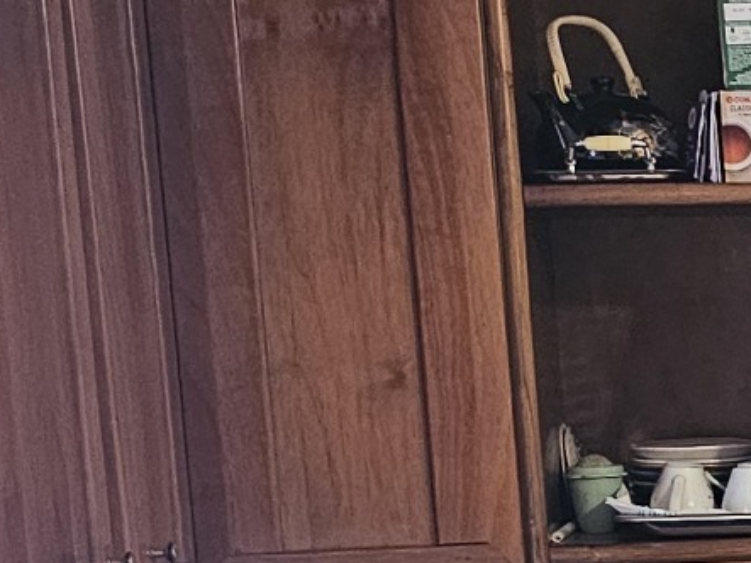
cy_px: 705
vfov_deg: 10.9
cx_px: 1497
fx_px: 2885
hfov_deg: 12.9
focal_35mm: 133
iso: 640
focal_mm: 6.3
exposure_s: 1/100
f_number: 1.7
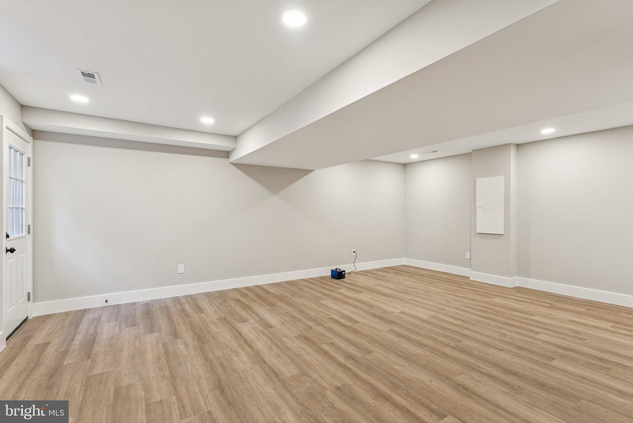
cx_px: 316
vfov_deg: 71.8
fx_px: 292
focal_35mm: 17
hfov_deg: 94.6
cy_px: 212
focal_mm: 16.6
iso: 250
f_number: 9
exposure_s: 1/5
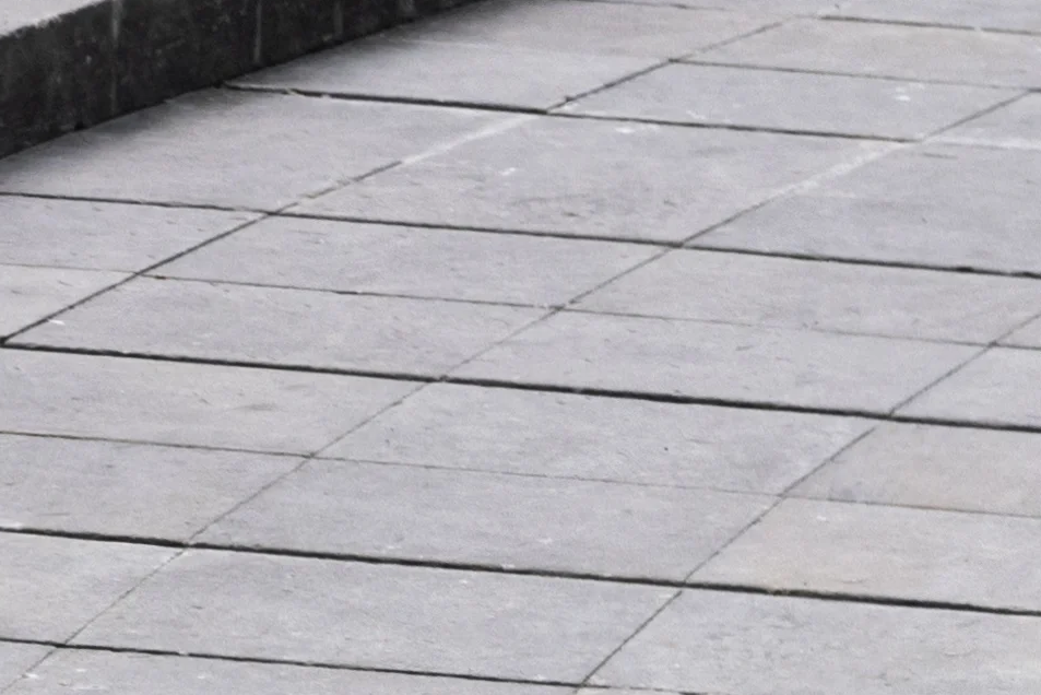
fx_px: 9169
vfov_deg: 4.3
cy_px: 1662
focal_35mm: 317
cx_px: -511
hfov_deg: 6.4
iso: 500
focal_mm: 50
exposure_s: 1/640
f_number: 7.1
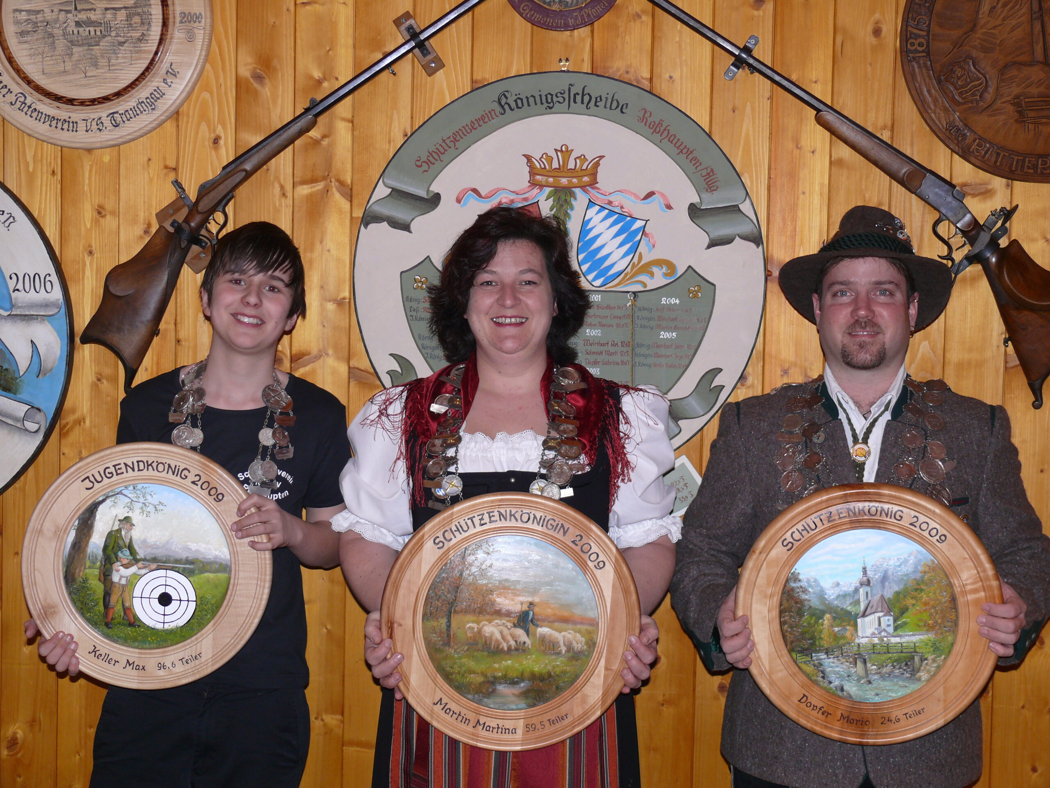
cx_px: 525
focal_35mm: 55
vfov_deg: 26.6
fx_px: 1668
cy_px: 394
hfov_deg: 34.9
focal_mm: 11.7
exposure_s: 1/30
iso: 100
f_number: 3.2
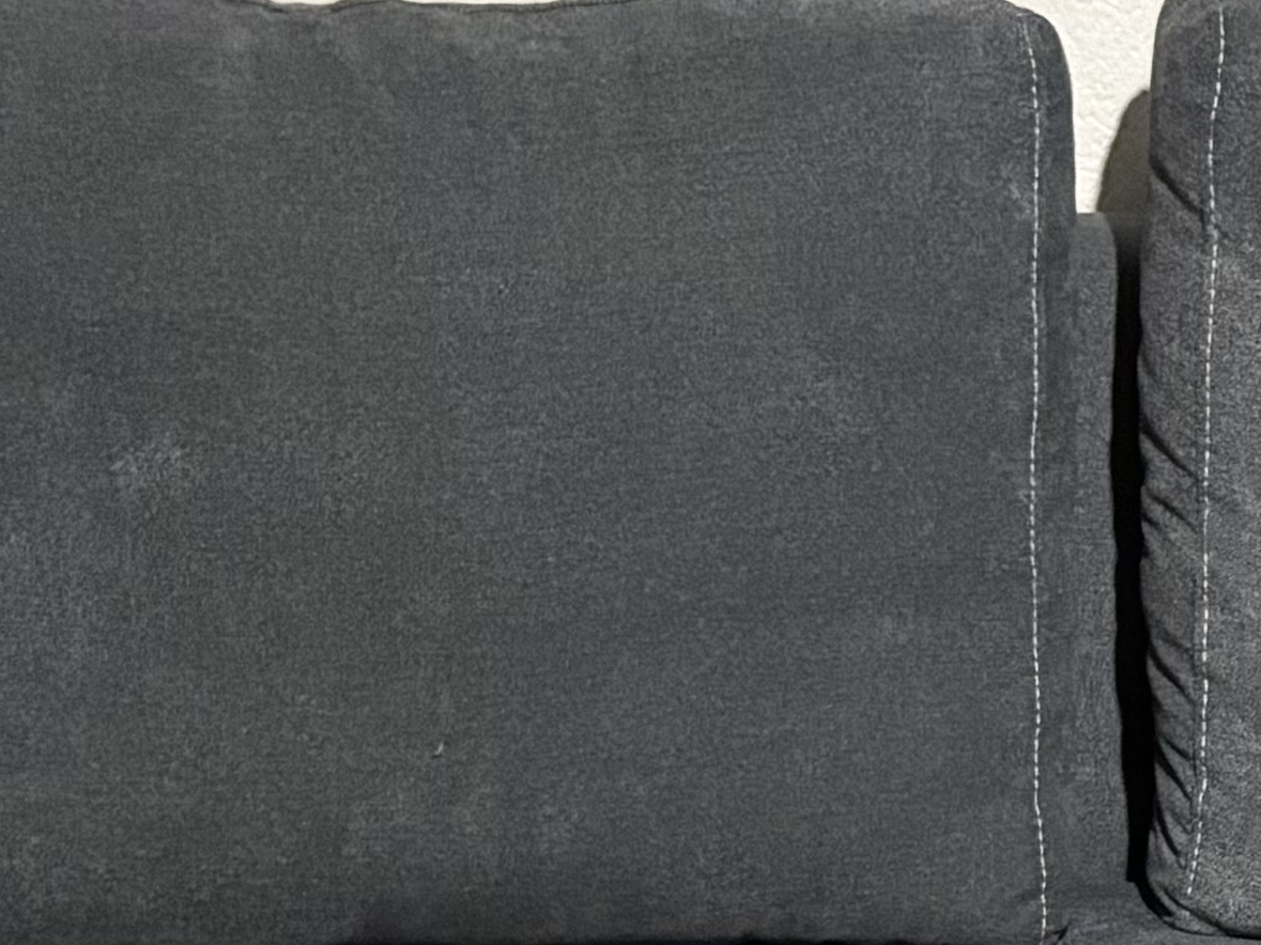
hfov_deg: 14.0
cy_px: 1573
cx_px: 2246
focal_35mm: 126
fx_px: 4589
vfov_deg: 11.1
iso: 500
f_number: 1.6
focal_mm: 5.96
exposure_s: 1/33
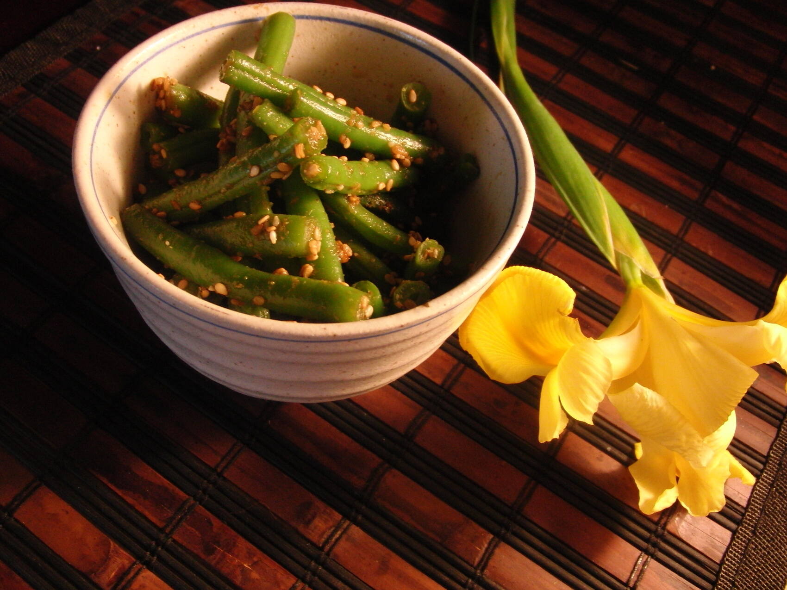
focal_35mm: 37
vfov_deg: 38.7
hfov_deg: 50.1
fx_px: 841
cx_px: 394
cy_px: 295
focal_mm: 6.42
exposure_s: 1/80
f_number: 3.6
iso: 250
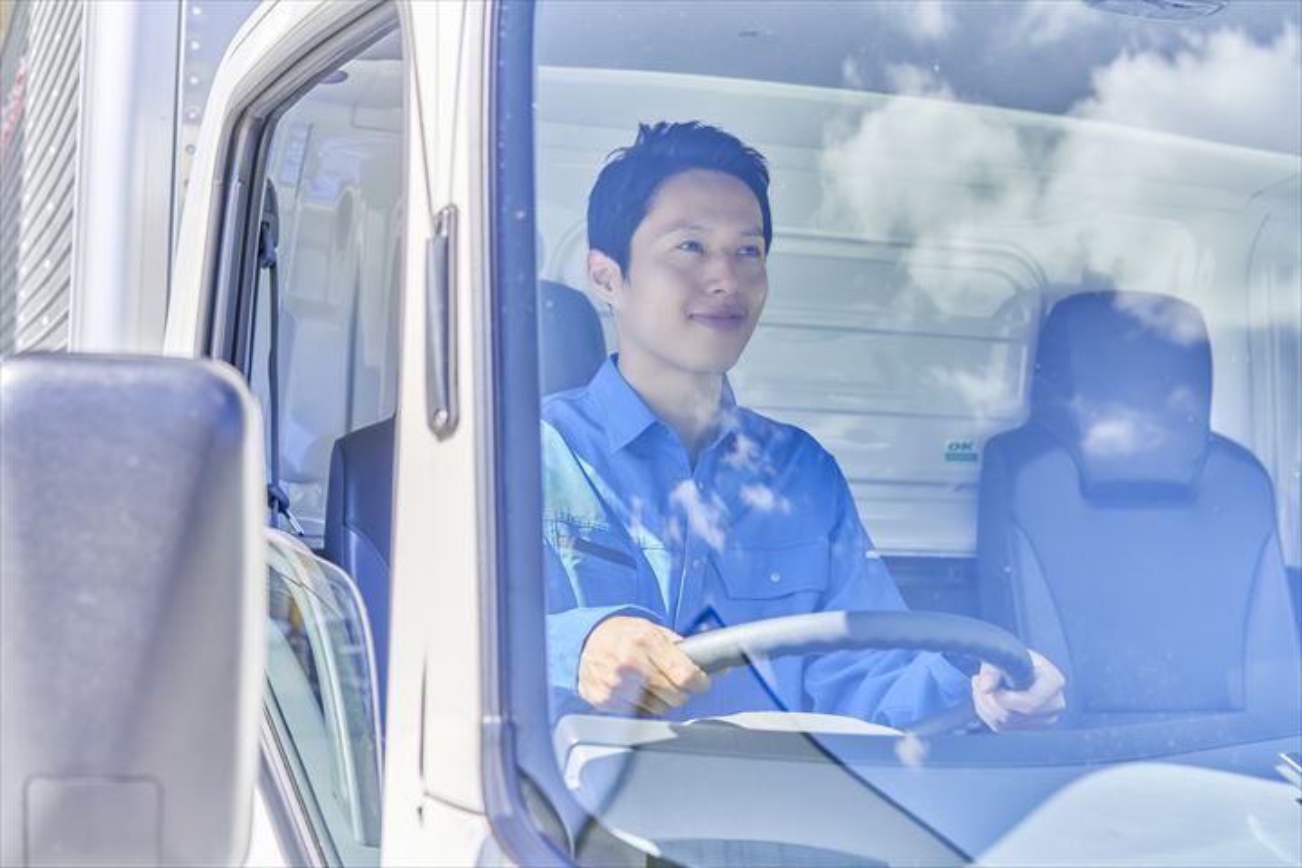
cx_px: 651
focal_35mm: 55
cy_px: 434
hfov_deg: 36.2
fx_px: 1989
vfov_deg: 24.6
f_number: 4.5
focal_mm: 55
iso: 100
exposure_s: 1/250
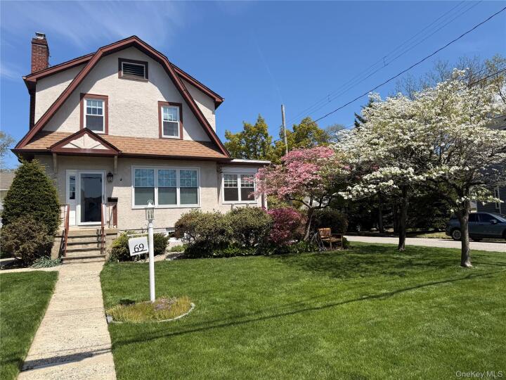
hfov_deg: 71.6
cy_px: 190
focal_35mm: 24
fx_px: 351
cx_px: 253
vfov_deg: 56.8
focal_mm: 6.76
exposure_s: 1/4975
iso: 80
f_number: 1.78
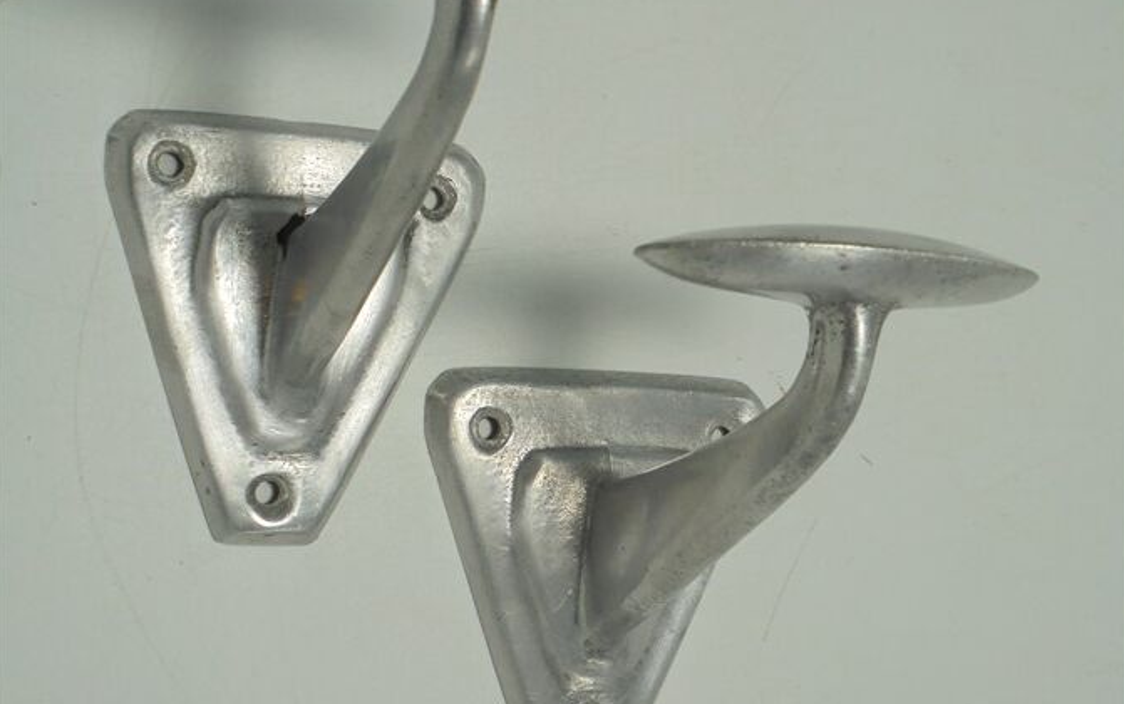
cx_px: 562
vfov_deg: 24.0
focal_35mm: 54
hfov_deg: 37.5
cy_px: 278
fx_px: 1655
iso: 100
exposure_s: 1/125
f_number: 4.2
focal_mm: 6.9
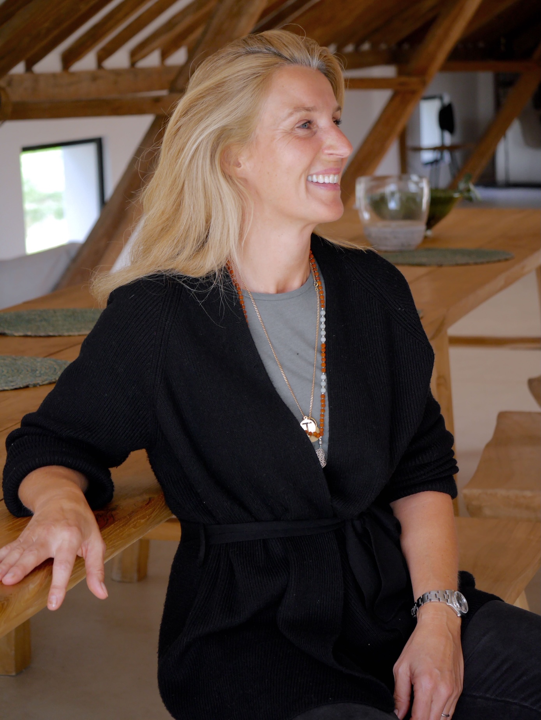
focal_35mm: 90
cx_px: 270
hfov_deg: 16.4
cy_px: 360
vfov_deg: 21.8
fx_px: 1874
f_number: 4
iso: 400
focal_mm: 45
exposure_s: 1/100
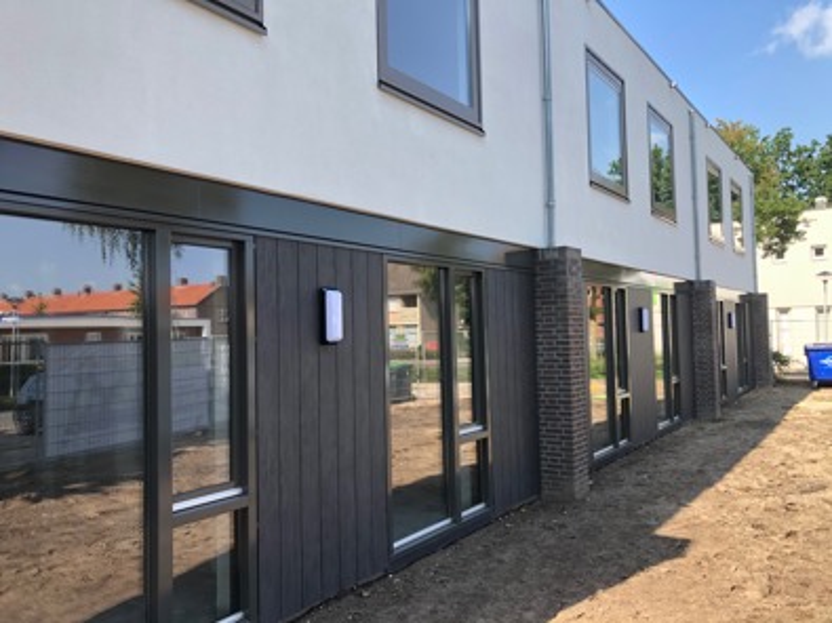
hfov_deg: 63.5
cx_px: 416
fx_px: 673
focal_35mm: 28
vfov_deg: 49.7
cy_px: 312
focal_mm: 3.99
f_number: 1.8
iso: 20
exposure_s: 1/421
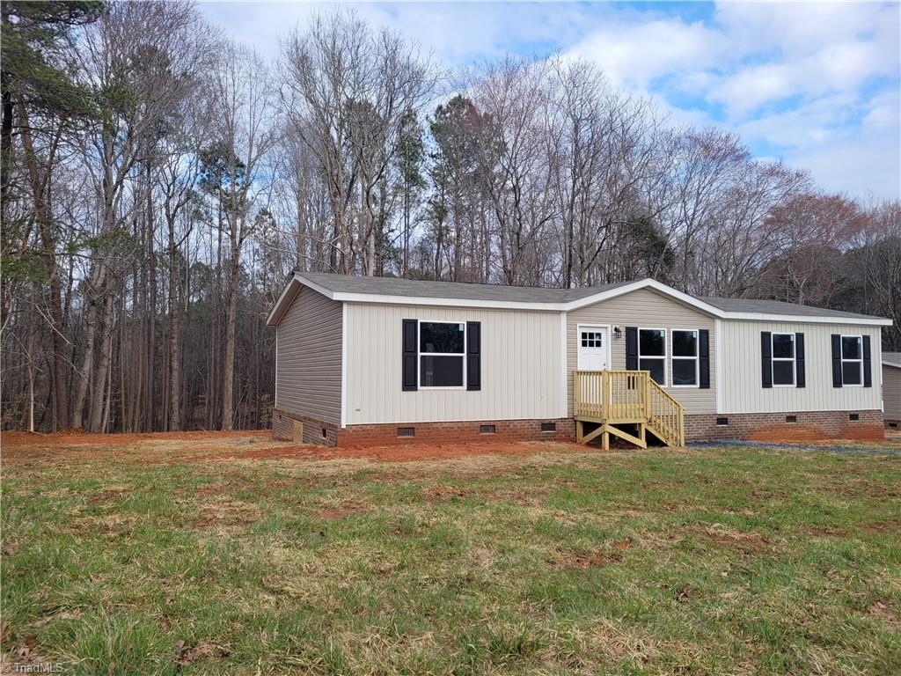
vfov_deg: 53.1
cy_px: 338
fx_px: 677
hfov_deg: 67.3
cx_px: 450
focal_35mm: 26
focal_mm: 5.4
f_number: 1.8
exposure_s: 1/1038
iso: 40
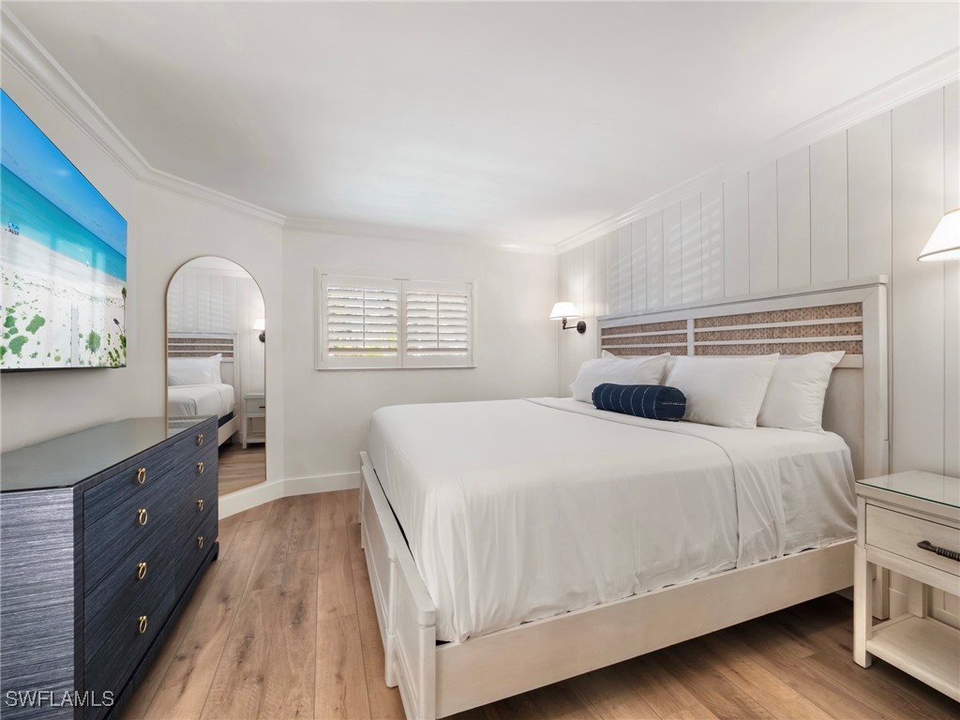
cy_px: 360
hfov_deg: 102.1
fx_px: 388
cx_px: 480
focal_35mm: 14
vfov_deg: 85.7
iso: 200
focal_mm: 7
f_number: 7.1
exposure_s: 1/10
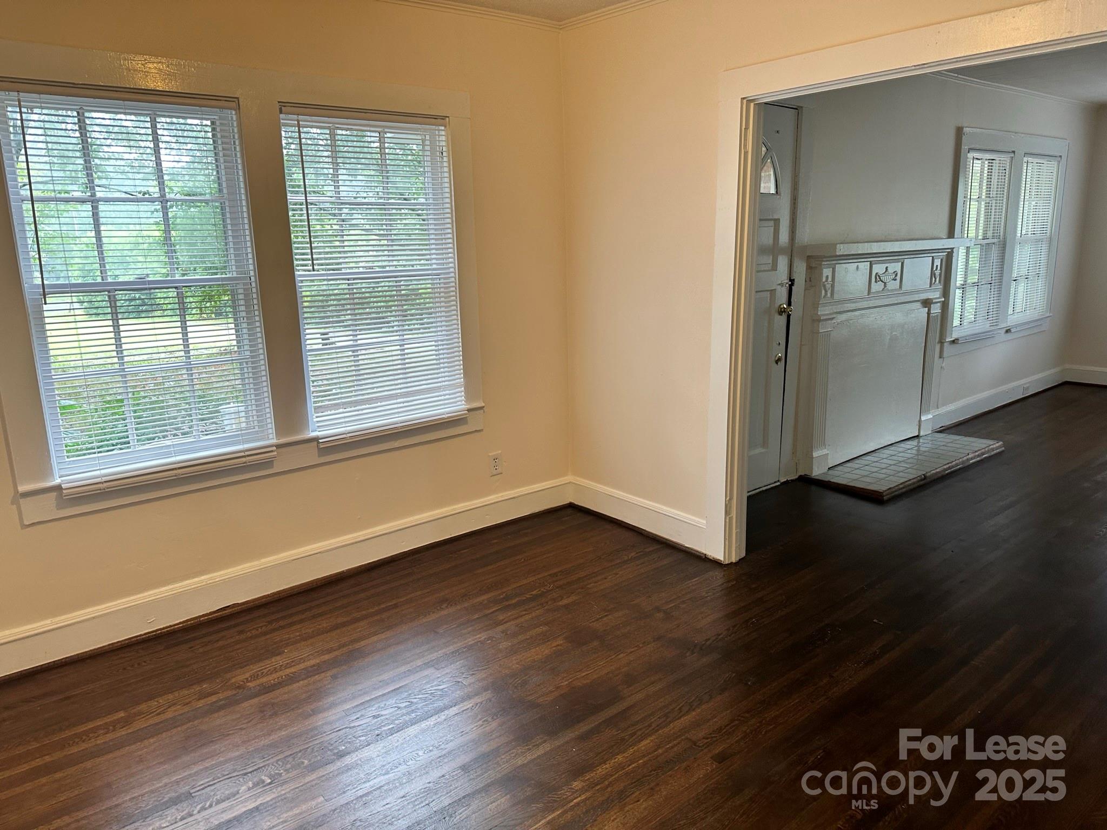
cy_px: 415
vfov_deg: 56.8
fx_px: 768
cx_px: 554
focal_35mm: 24
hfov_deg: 71.6
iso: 125
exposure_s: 1/60
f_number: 1.78
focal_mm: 6.86
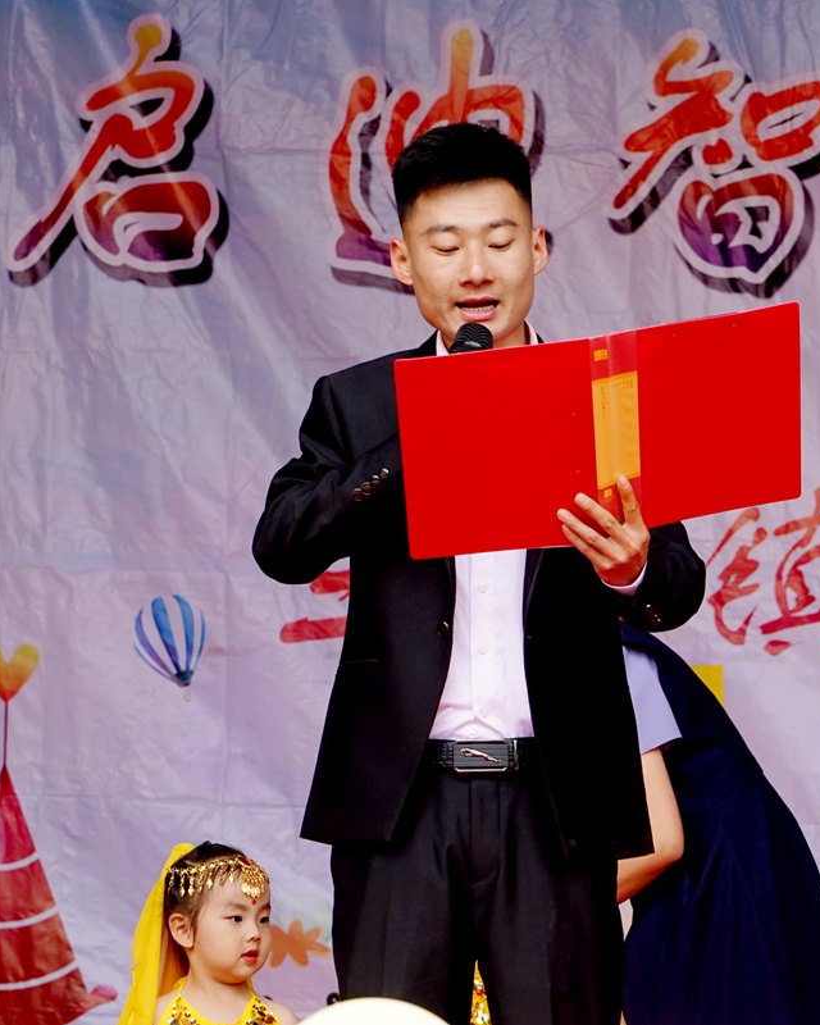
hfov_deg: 10.4
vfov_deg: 13.0
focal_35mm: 148
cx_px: 437
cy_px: 512
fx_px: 4490
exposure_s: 1/125
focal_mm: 105
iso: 500
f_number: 6.7
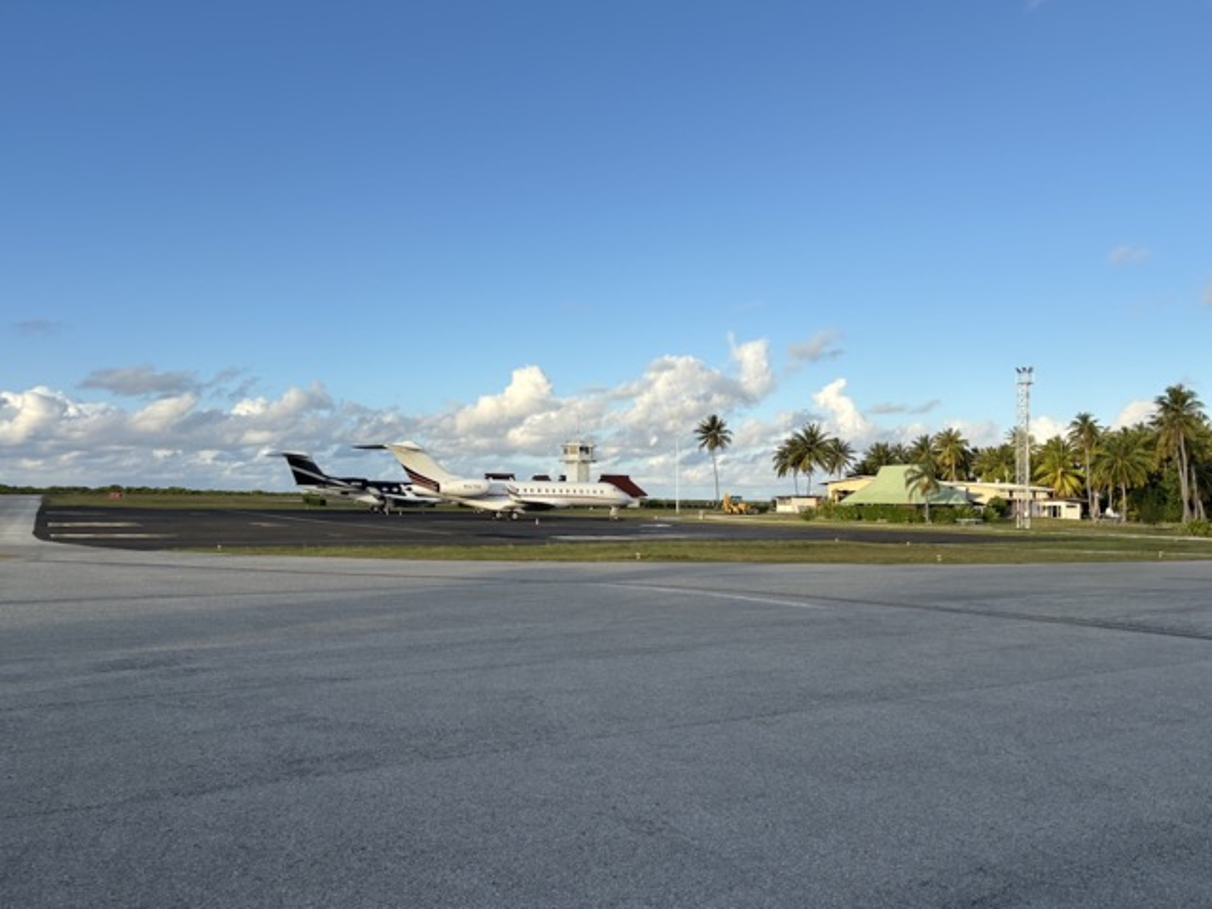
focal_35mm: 26
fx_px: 910
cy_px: 454
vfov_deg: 53.1
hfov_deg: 67.3
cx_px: 606
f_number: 1.6
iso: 50
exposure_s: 1/2242
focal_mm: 5.96
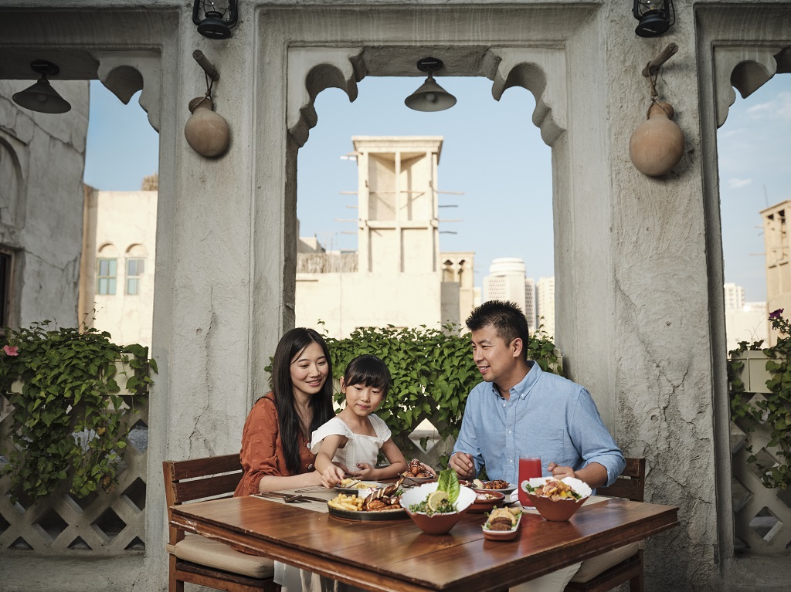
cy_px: 296
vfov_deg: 46.8
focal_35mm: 30
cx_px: 396
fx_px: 685
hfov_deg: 60.0
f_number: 4
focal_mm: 37.6
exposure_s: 1/160
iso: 100
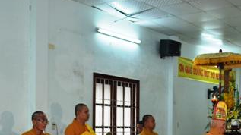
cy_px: 127
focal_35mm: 57
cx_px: 158
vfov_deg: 20.5
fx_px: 364
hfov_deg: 36.3
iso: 360
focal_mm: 18
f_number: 3.5
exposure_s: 1/60
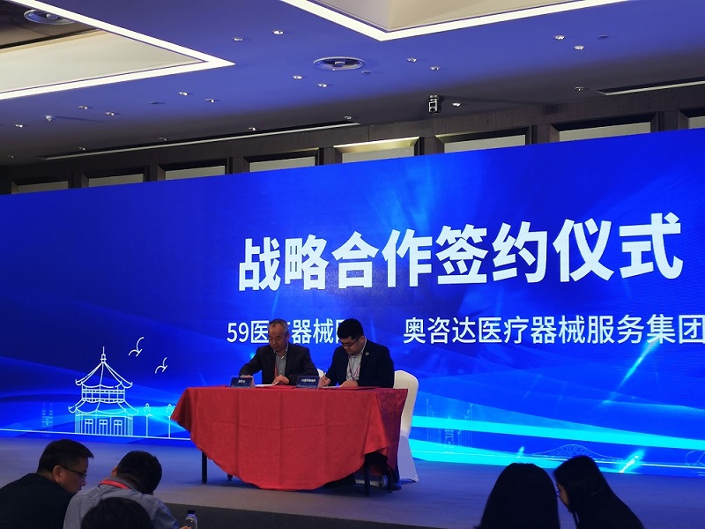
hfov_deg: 31.2
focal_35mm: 62
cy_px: 264
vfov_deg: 23.7
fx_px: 1263
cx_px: 352
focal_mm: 5.58
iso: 64
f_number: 1.8
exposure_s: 1/120
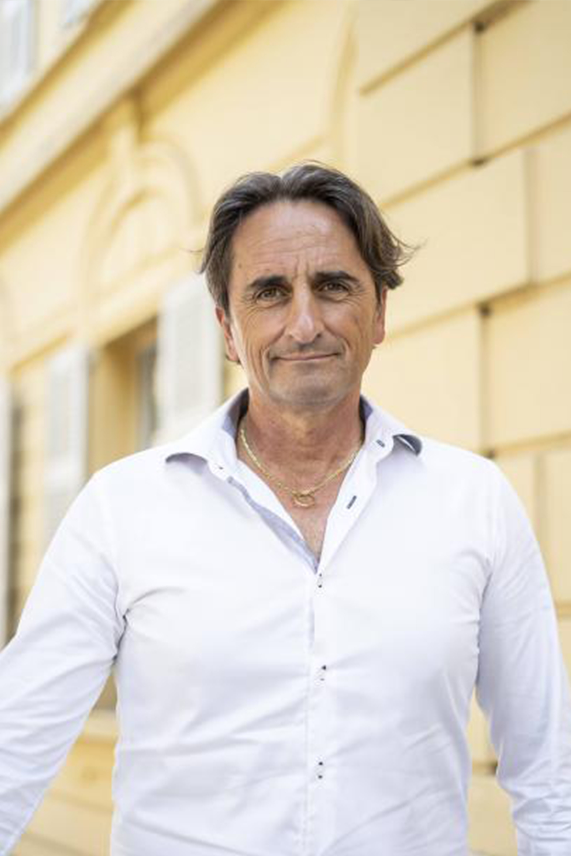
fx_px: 1189
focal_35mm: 50
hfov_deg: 27.0
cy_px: 428
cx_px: 286
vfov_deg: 39.6
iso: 100
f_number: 2.8
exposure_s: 1/250
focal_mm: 50
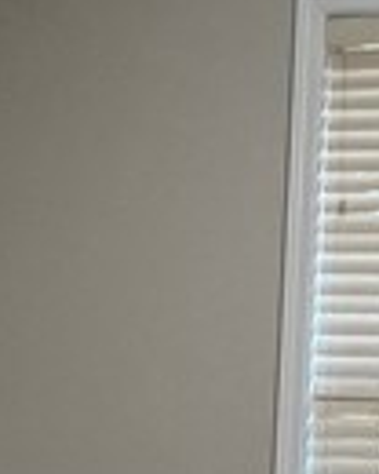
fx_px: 1402
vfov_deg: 18.7
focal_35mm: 100
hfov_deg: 15.3
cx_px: 302
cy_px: 463
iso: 200
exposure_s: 1/120
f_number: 1.8
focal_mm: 1.57
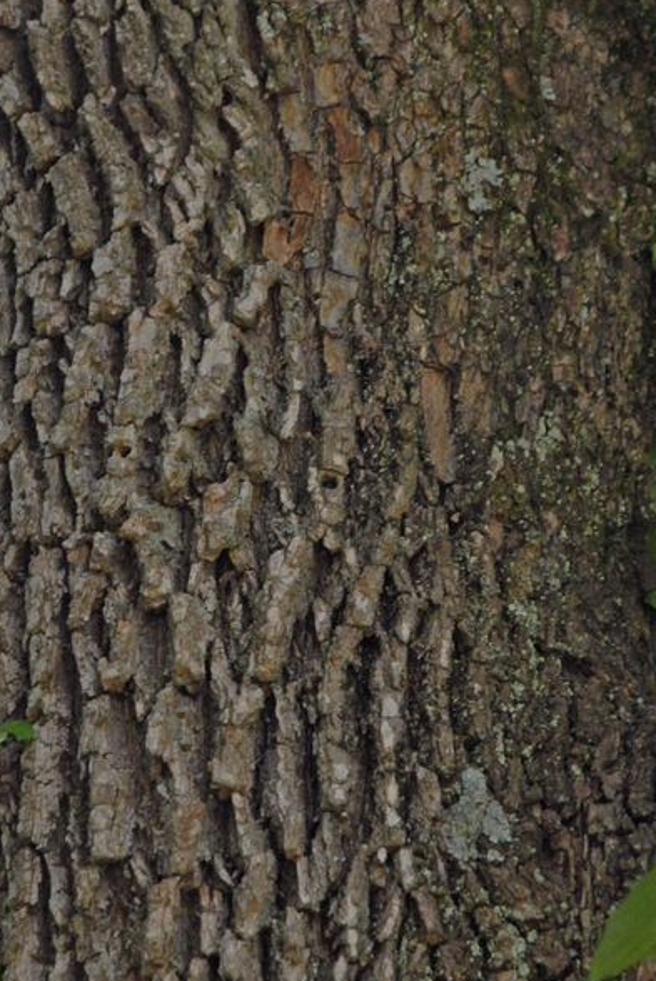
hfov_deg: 3.9
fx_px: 9627
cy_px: 365
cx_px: 253
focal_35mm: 353
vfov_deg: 5.8
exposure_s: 1/200
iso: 400
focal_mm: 135
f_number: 7.1
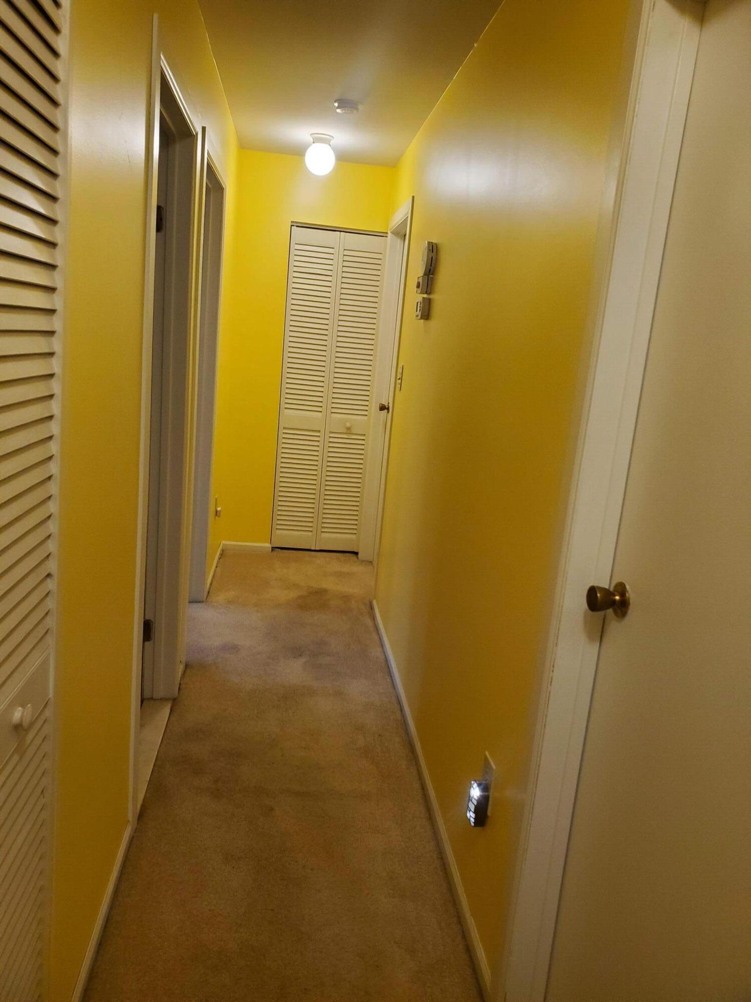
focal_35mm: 26
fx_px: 752
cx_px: 376
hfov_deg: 53.1
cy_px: 501
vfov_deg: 67.3
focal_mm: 4.3
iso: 200
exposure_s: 1/40
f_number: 2.4
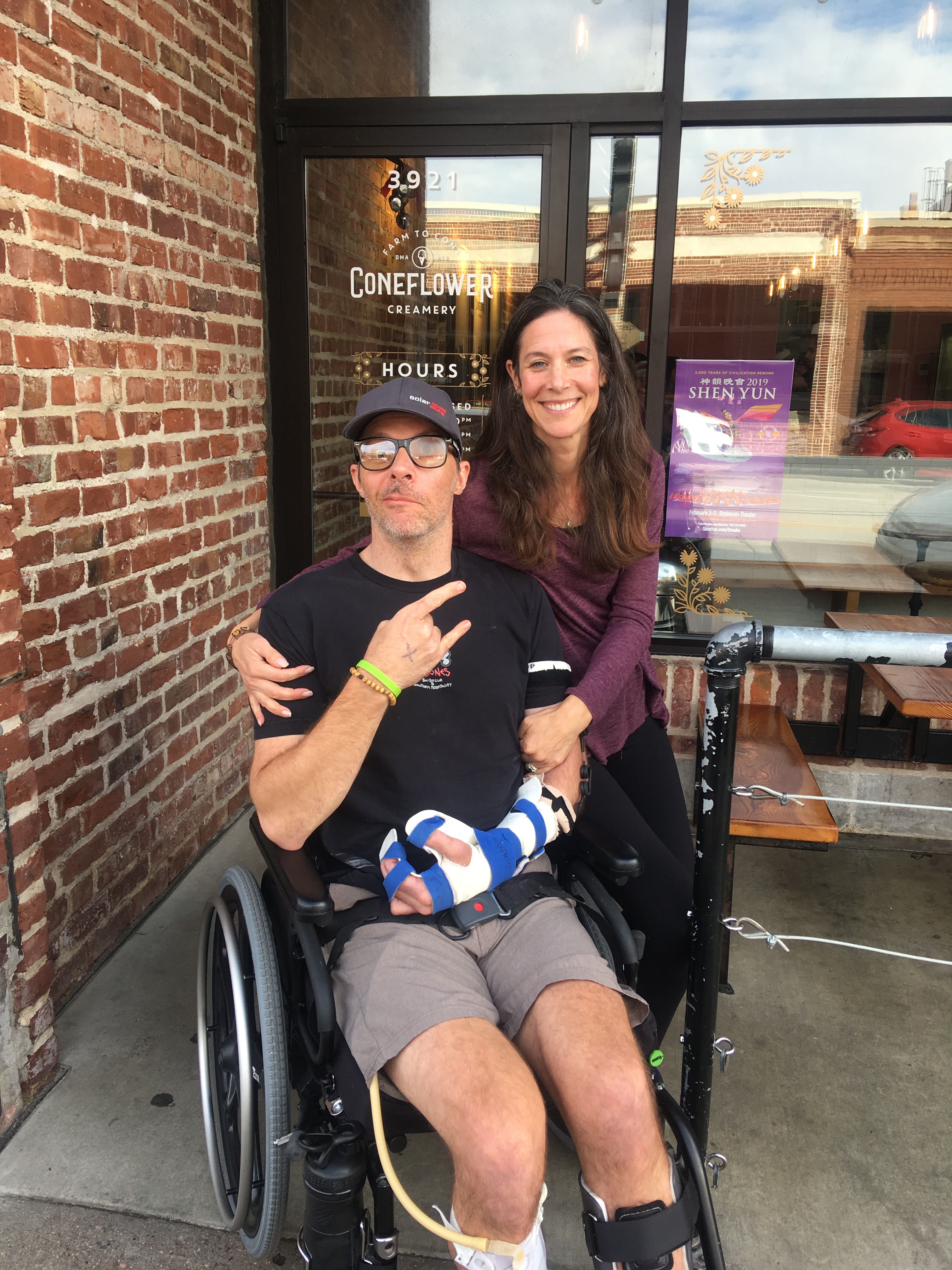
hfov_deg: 48.2
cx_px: 476
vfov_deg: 61.7
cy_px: 635
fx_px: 1063
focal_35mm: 29
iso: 25
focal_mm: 4.15
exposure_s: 1/120
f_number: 2.2
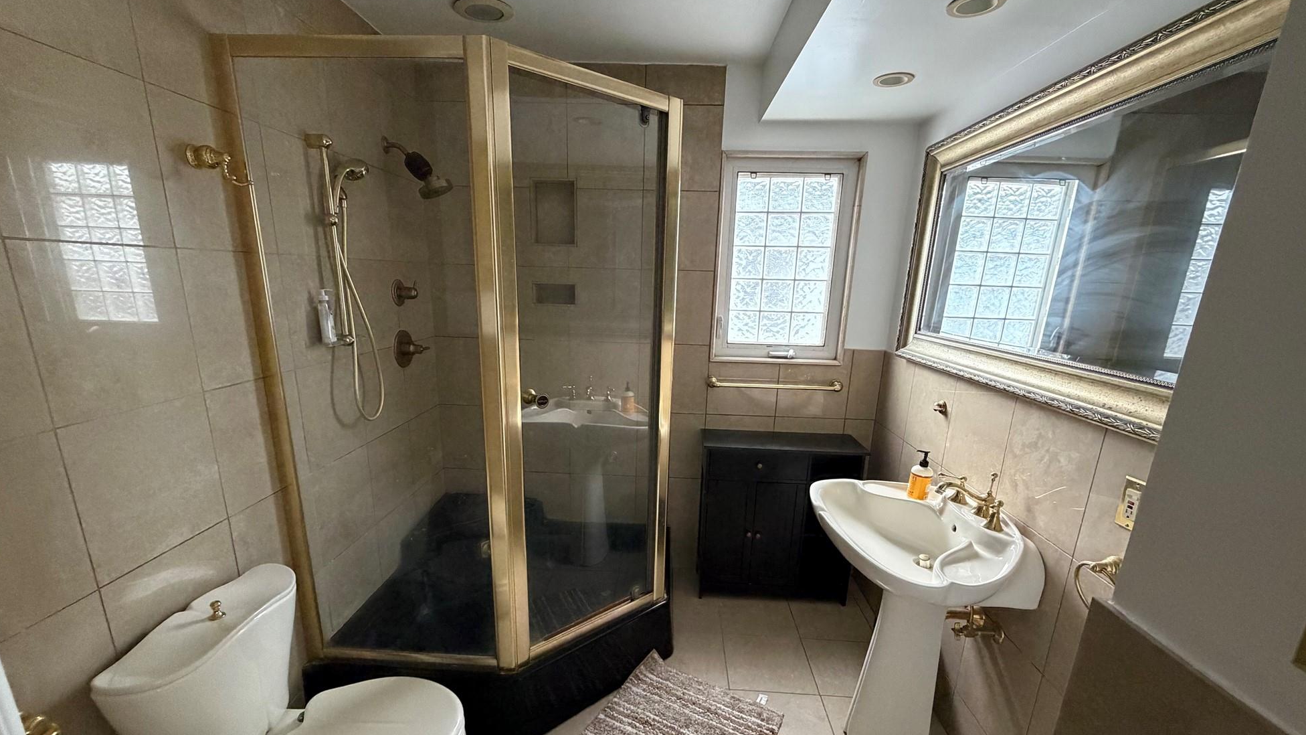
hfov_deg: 99.4
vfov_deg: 66.6
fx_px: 554
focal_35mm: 16
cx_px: 644
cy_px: 430
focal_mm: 2.22
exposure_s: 1/60
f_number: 2.2
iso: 500
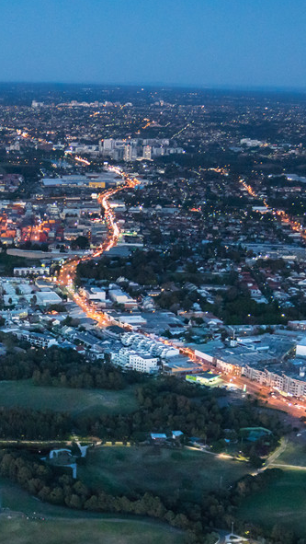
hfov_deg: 17.3
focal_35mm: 68
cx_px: -3
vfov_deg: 30.2
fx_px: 980
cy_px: 441
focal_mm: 24
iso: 2000
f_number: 2.8
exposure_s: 1/125
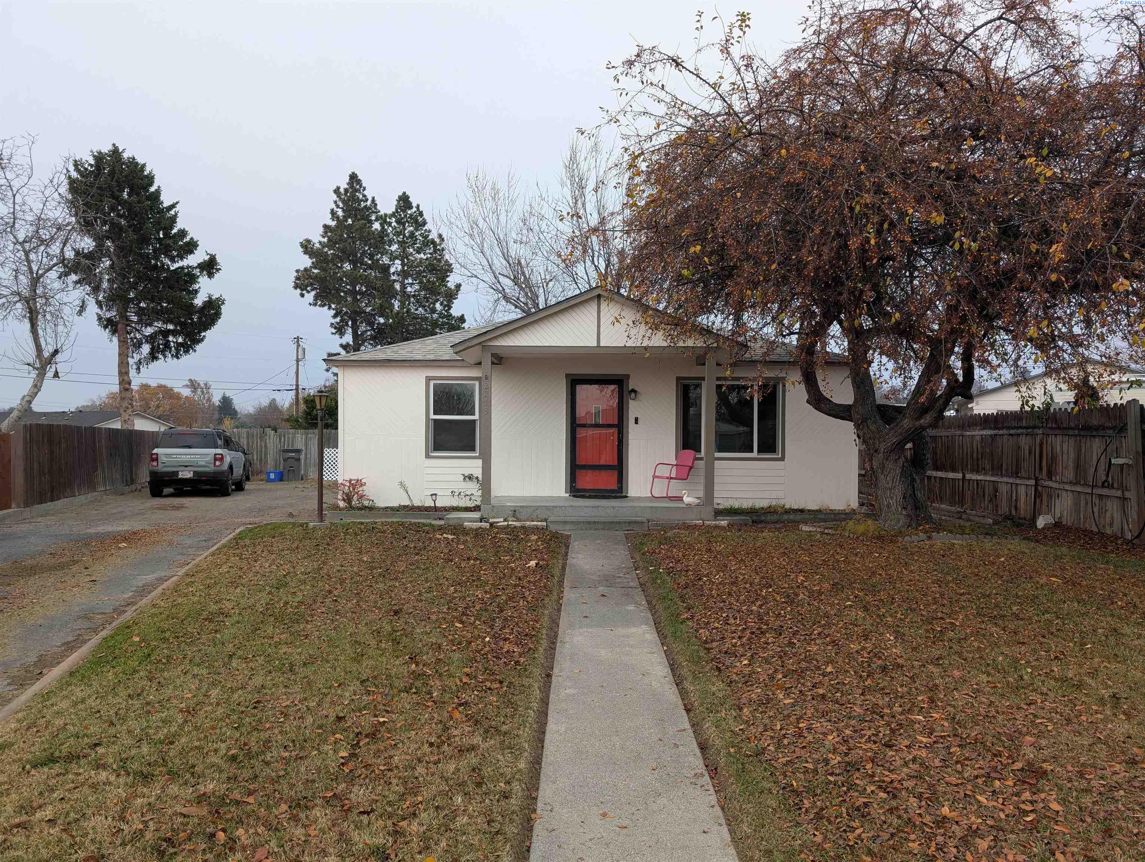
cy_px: 431
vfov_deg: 56.9
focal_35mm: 24
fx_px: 795
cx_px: 572
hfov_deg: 71.5
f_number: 1.68
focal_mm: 6.9
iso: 23
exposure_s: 1/142
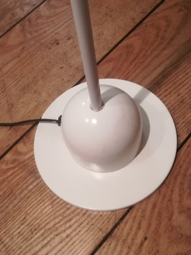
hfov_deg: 39.7
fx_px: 265
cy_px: 128
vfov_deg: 51.4
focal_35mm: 36
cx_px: 96
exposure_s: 1/20
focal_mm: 3.83
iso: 500
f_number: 2.2
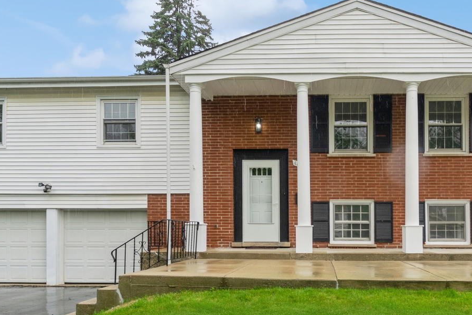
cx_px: 309
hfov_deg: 65.8
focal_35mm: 27
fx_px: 354
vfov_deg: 47.9
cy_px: 160
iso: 200
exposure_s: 1/160
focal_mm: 10
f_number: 5.6
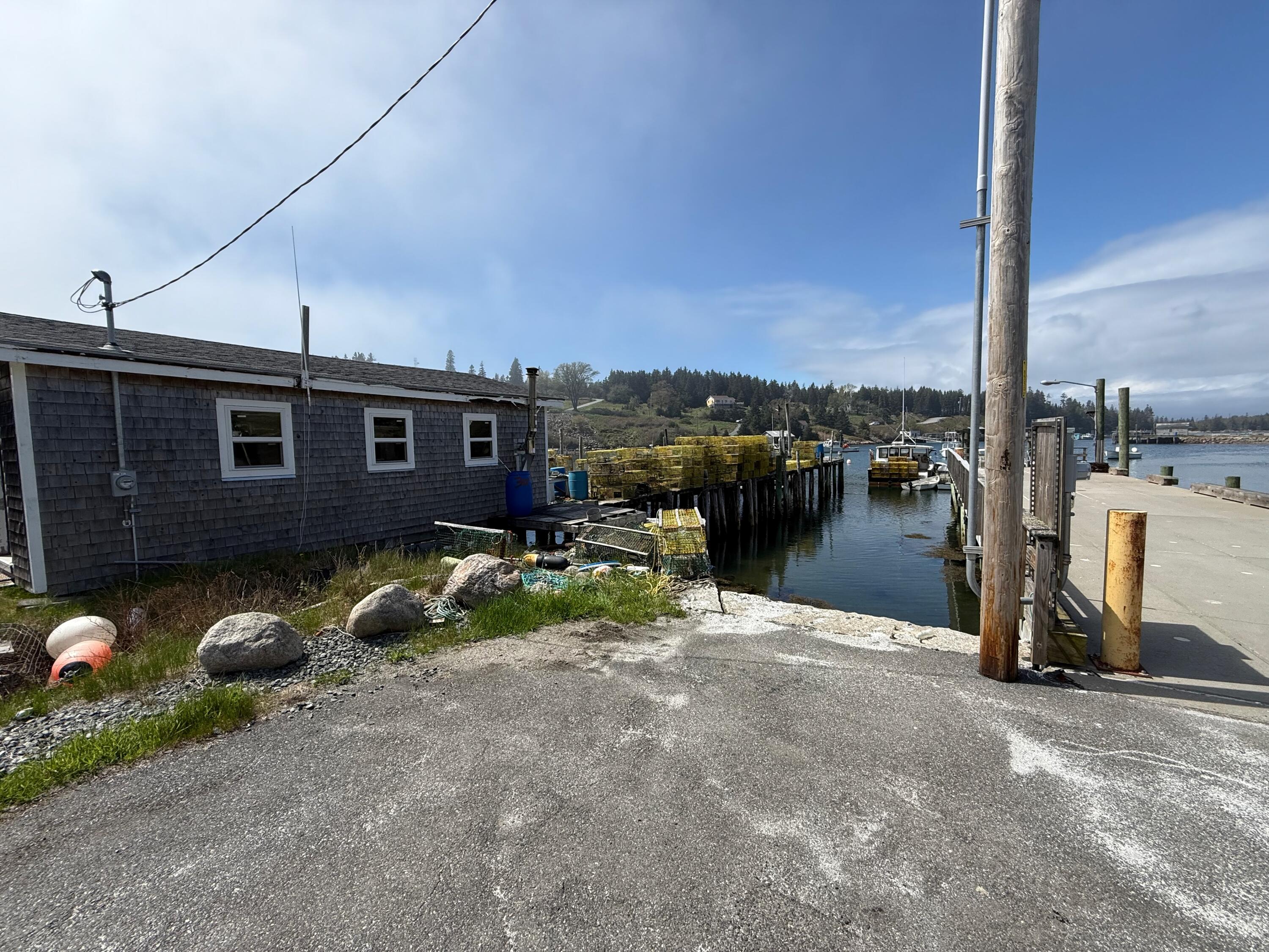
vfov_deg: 85.7
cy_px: 476
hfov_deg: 102.1
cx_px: 634
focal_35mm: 14
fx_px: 513
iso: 50
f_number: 2.2
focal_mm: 2.22
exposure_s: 1/2092
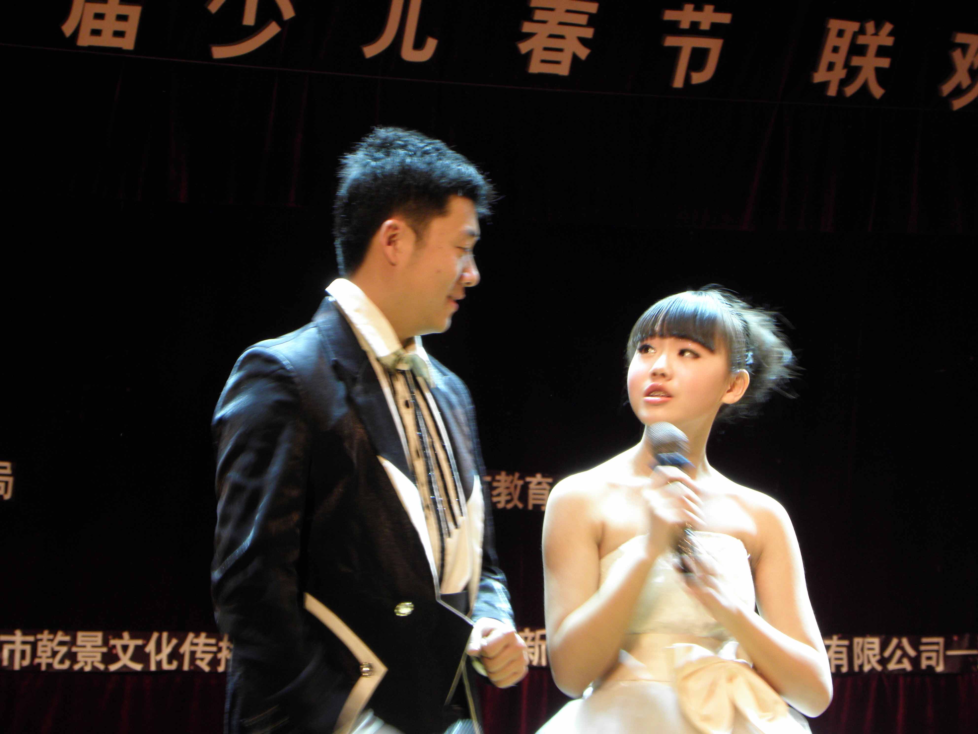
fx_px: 5368
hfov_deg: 10.4
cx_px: 489
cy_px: 367
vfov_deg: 7.8
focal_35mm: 190
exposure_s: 1/20
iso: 125
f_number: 4.5
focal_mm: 33.86
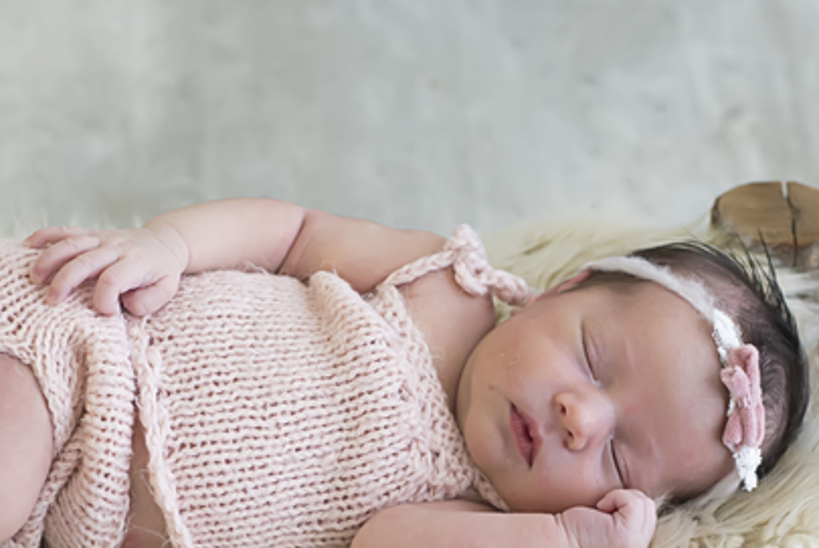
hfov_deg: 13.8
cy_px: 559
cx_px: 320
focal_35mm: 148
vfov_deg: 9.2
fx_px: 3371
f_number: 3.5
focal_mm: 50
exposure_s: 1/125
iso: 1600
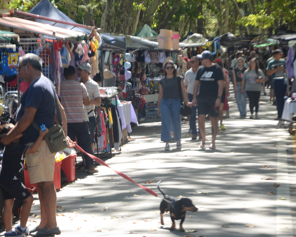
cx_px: 131
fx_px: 1564
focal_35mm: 179
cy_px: 119
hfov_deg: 10.8
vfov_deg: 8.7
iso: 500
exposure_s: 1/500
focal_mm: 105
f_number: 5.6
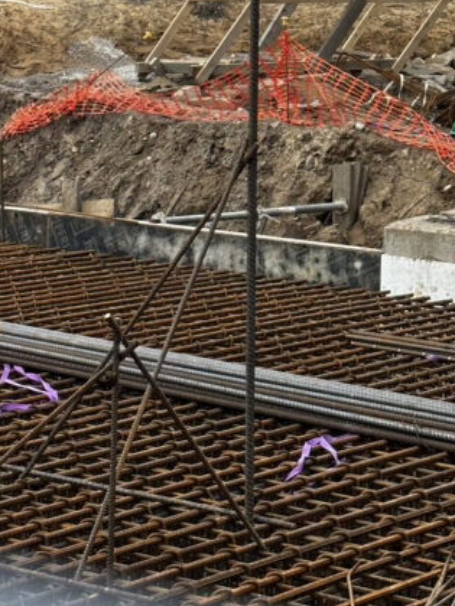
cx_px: 107
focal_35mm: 117
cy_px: 71
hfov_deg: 12.6
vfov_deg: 16.6
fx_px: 2050
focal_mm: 6.86
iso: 64
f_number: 1.78
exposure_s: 1/745
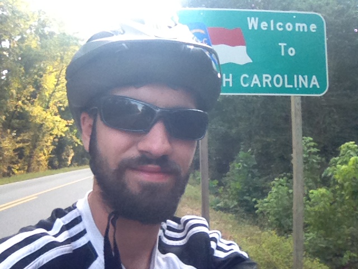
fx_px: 362
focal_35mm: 35
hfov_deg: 52.6
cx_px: 179
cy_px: 134
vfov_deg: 40.7
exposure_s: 1/134
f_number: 2.4
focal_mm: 1.85
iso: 250
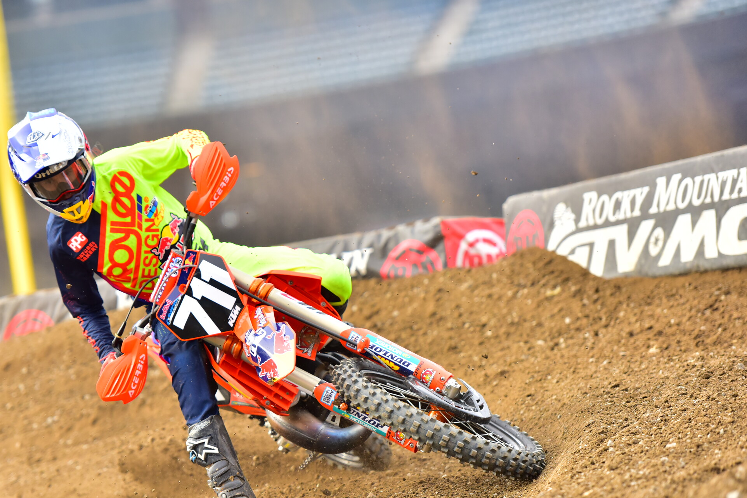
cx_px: 286
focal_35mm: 187
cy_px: 307
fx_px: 3880
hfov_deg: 11.0
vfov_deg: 7.3
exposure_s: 1/2000
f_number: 2.8
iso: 640
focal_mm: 150
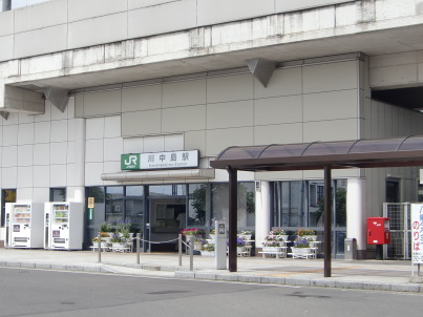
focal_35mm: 73
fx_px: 892
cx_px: 126
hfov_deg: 26.5
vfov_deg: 20.2
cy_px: 171
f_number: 8.8
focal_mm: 8.2
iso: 64
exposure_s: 1/160
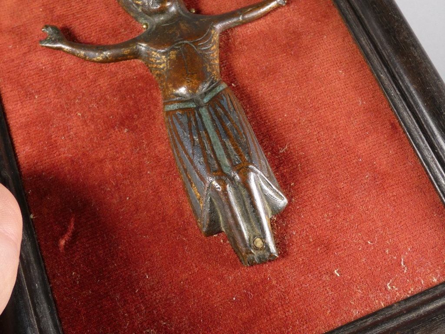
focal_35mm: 39
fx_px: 501
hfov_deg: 47.9
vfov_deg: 36.8
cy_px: 167
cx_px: 222
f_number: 3.6
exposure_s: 1/125
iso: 250
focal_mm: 7.1
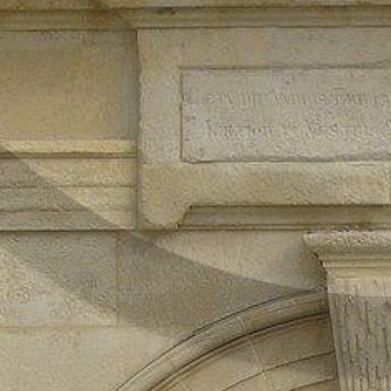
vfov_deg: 1.0
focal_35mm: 1729
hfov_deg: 1.0
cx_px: 406
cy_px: -311
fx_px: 22095
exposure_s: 1/160
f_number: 9.5
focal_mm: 200
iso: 100
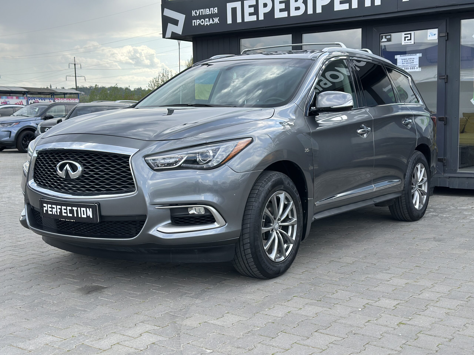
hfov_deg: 39.7
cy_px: 178
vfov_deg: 30.3
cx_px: 237
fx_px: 657
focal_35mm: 48
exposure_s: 1/1517
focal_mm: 6.86
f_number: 1.78
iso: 80
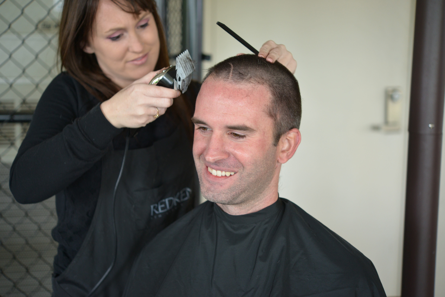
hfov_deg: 33.4
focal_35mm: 60
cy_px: 148
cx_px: 222
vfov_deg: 22.6
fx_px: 742
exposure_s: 1/160
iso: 800
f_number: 3.2
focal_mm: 60
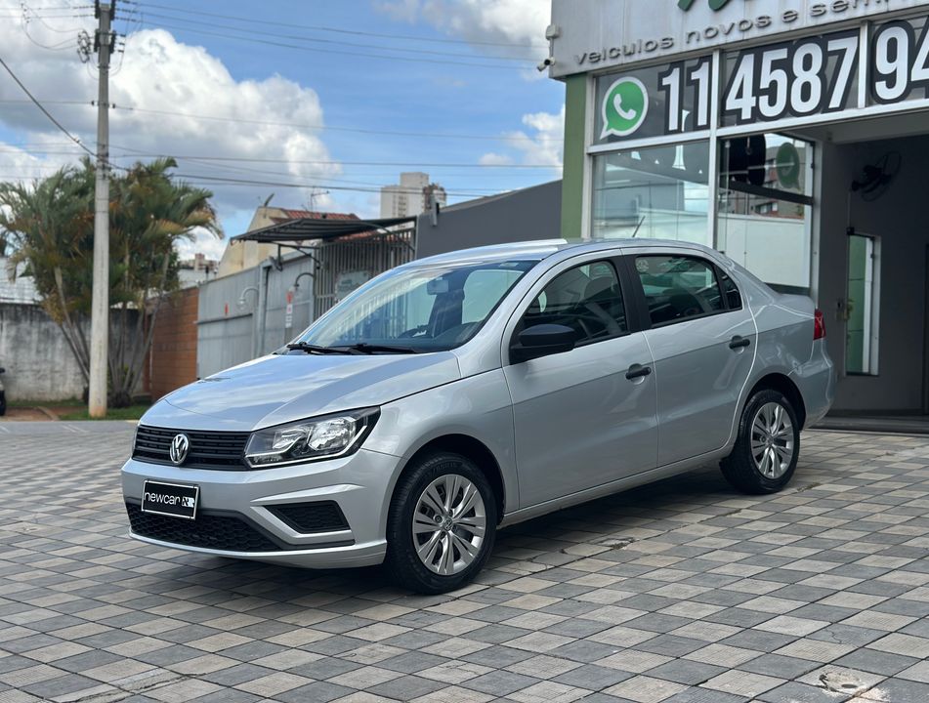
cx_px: 464
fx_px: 1293
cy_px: 352
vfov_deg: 30.4
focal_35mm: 48
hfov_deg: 39.5
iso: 100
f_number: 1.78
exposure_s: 1/3472
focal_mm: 6.86
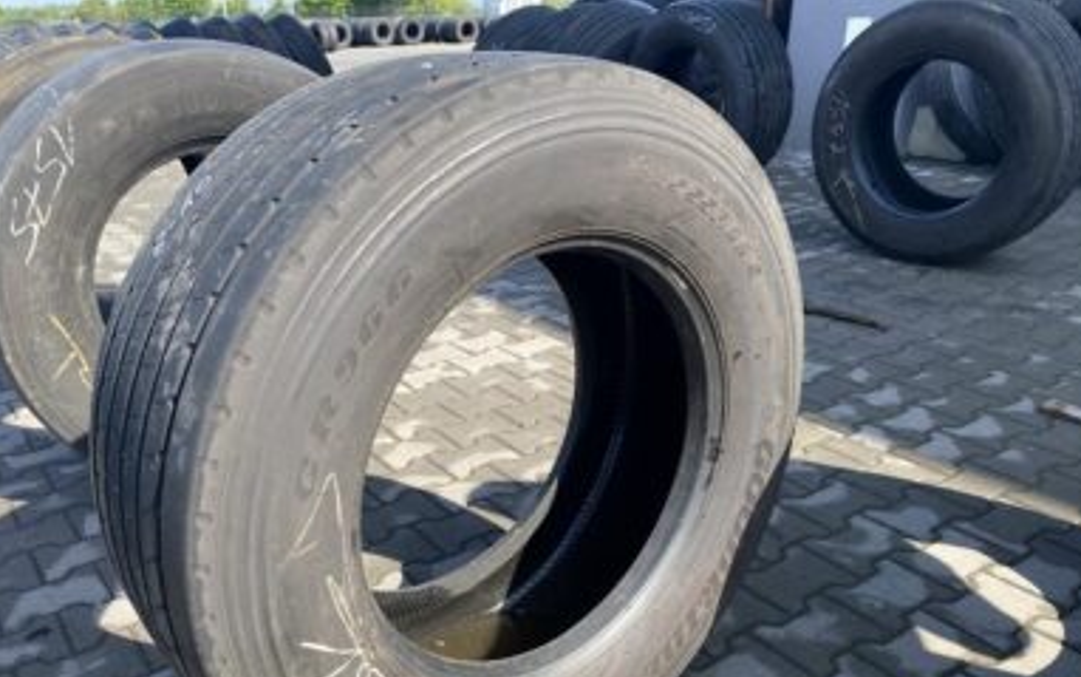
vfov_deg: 40.1
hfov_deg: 61.2
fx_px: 914
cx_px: 509
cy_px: 455
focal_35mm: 31
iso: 32
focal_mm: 4.25
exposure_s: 1/666
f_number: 1.8
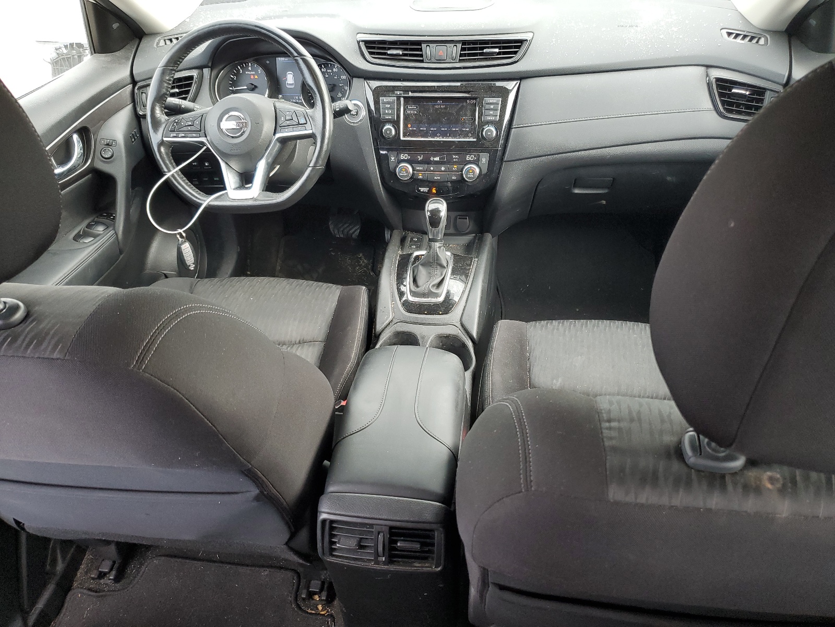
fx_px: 627
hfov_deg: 67.3
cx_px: 418
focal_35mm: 26
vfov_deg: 53.1
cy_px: 314
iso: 86
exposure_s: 1/120
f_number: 1.5
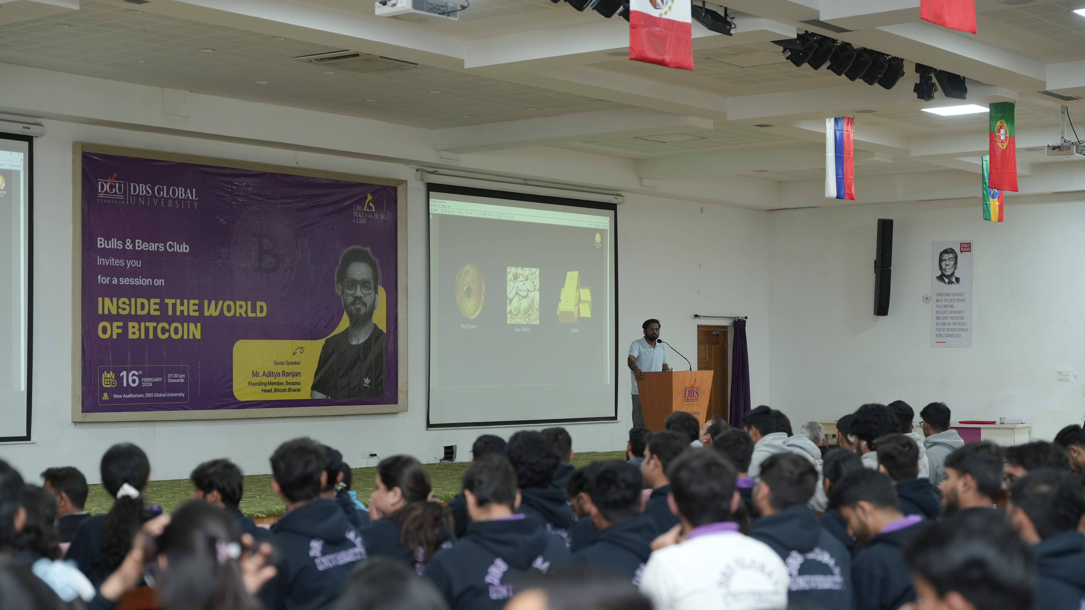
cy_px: 328
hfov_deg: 33.3
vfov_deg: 19.1
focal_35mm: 63
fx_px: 1813
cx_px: 542
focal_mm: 60
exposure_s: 1/100
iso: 1000
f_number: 2.2
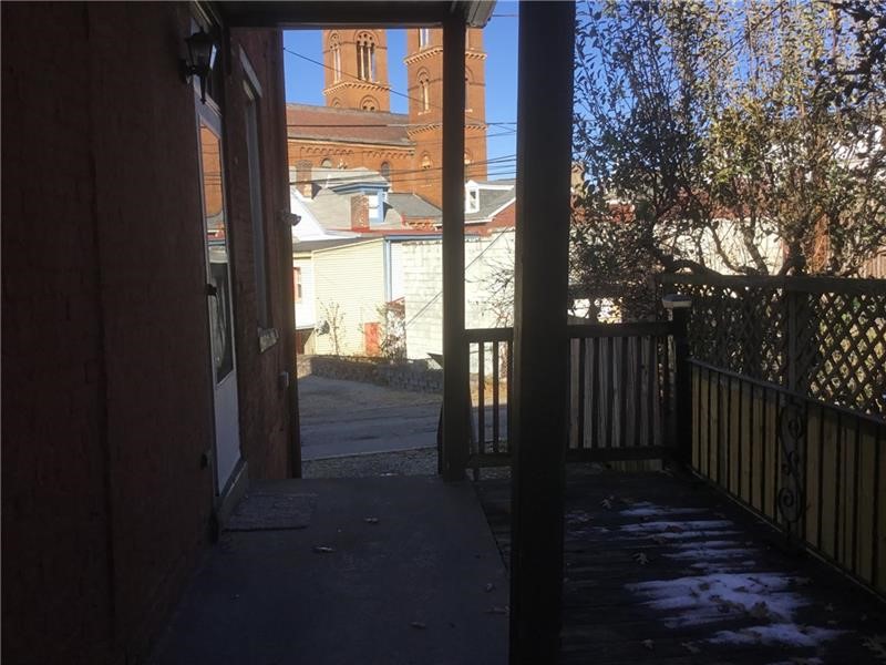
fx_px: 793
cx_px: 443
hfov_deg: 58.4
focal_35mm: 31
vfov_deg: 45.4
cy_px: 332
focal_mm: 3.3
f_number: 2.4
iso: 25
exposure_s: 1/679
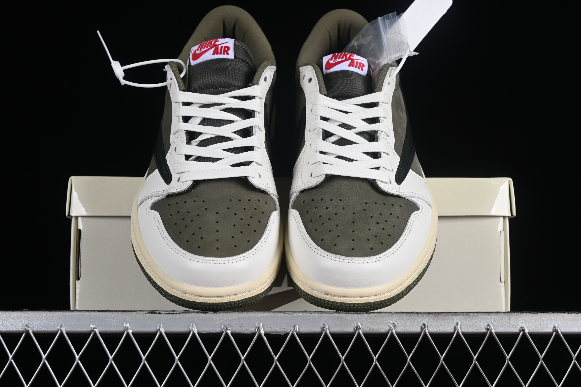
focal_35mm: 75
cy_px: 194
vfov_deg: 18.2
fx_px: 1210
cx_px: 290
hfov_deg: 27.0
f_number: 8
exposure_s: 1/80
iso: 160
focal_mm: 50
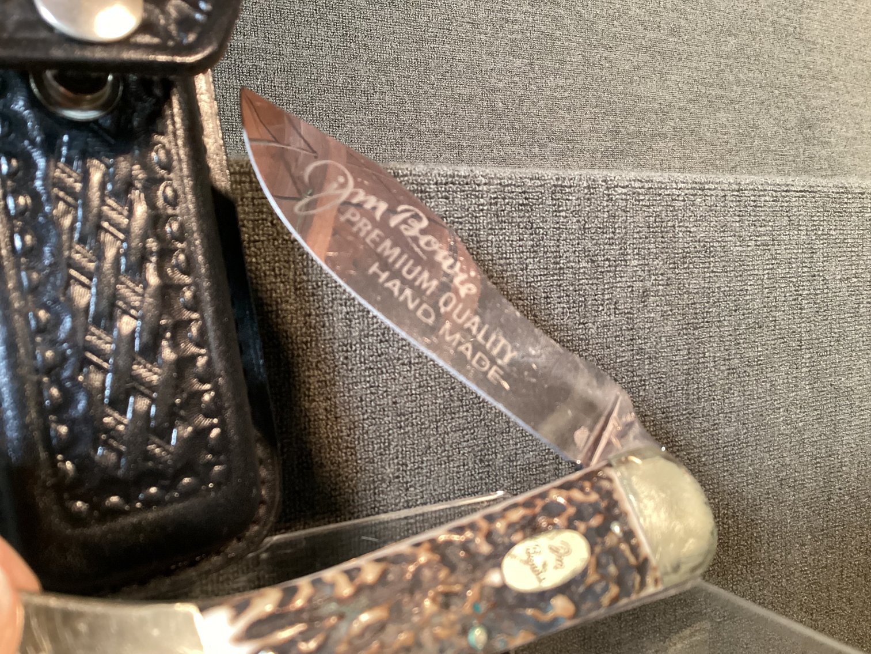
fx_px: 780
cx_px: 436
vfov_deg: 45.4
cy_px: 327
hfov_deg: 58.3
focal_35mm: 31
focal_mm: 3.3
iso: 320
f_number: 2.4
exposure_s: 1/30
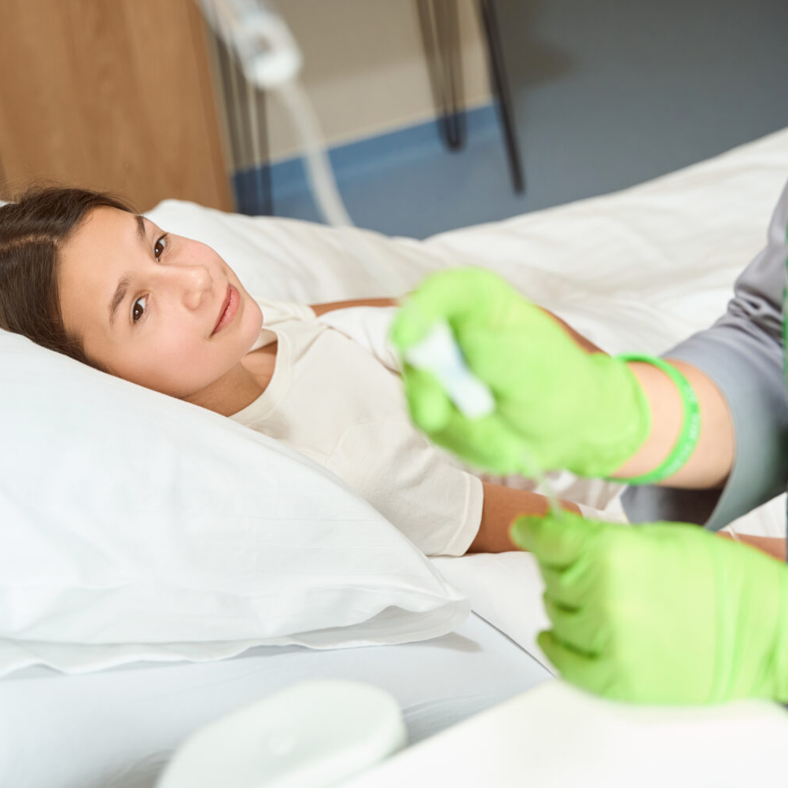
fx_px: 1462
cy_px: 388
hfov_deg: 30.0
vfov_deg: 30.2
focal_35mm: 57
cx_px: 513
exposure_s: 1/250
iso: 500
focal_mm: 43.6
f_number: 2.8
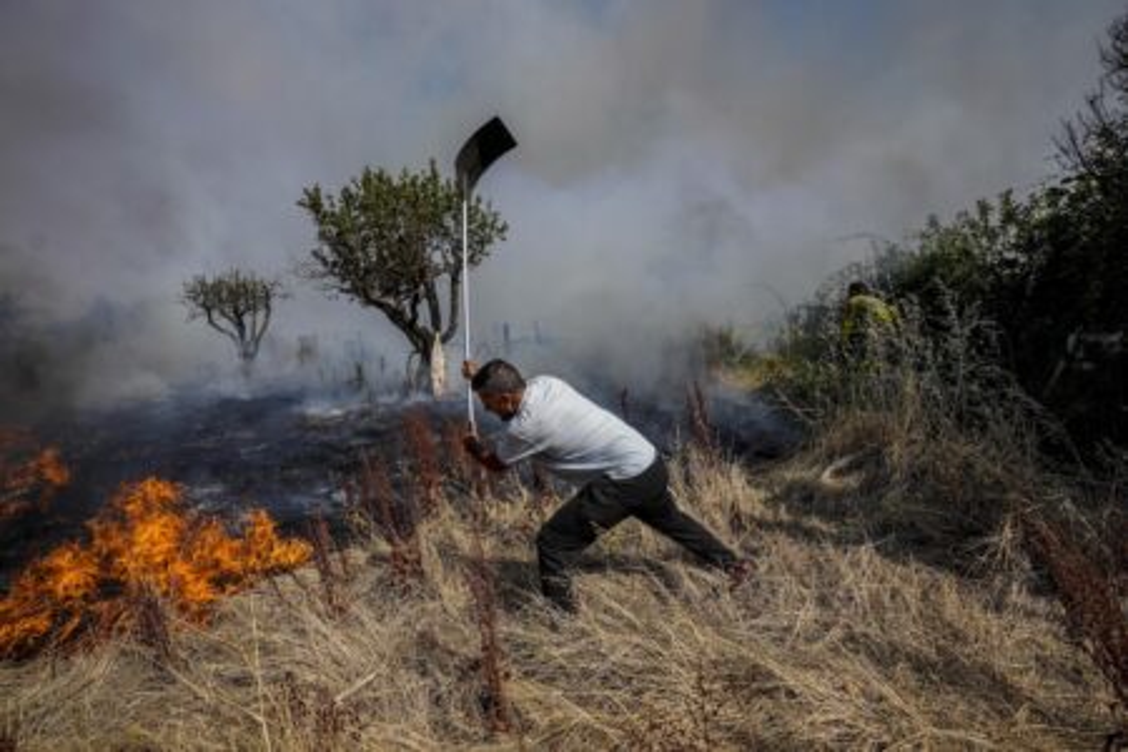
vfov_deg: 70.4
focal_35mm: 17
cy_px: 376
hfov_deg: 93.3
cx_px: 564
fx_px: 533
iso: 250
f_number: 5
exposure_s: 1/2000
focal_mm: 17
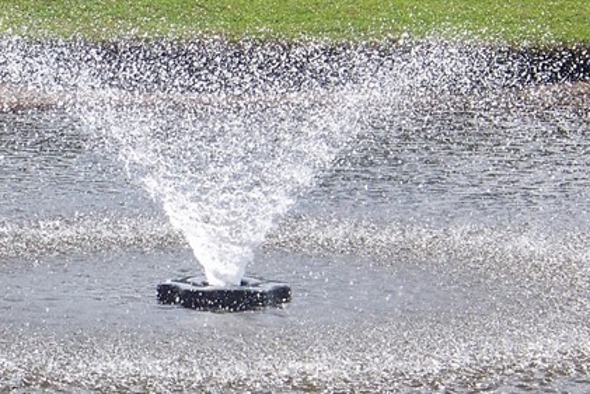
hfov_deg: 8.4
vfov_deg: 5.7
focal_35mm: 243
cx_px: 98
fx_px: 3984
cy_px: 280
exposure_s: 1/640
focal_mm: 16.2
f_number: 3.2
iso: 64
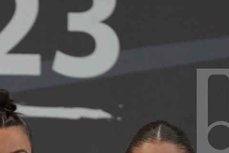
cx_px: -83
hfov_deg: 2.7
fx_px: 4791
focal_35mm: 753
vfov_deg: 1.8
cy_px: 282
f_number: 2.8
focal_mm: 200
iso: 1600
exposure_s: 1/500
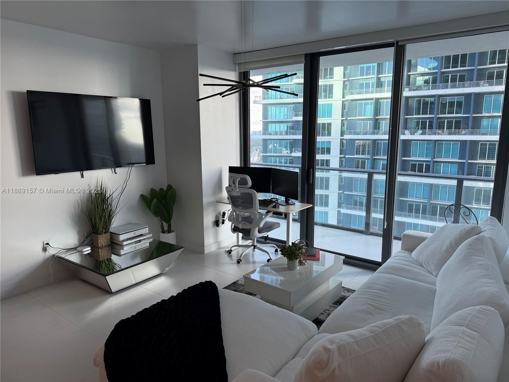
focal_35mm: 24
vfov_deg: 56.8
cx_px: 254
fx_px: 353
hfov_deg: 71.6
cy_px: 191
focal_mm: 6.76
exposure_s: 1/307
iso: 100
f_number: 1.78
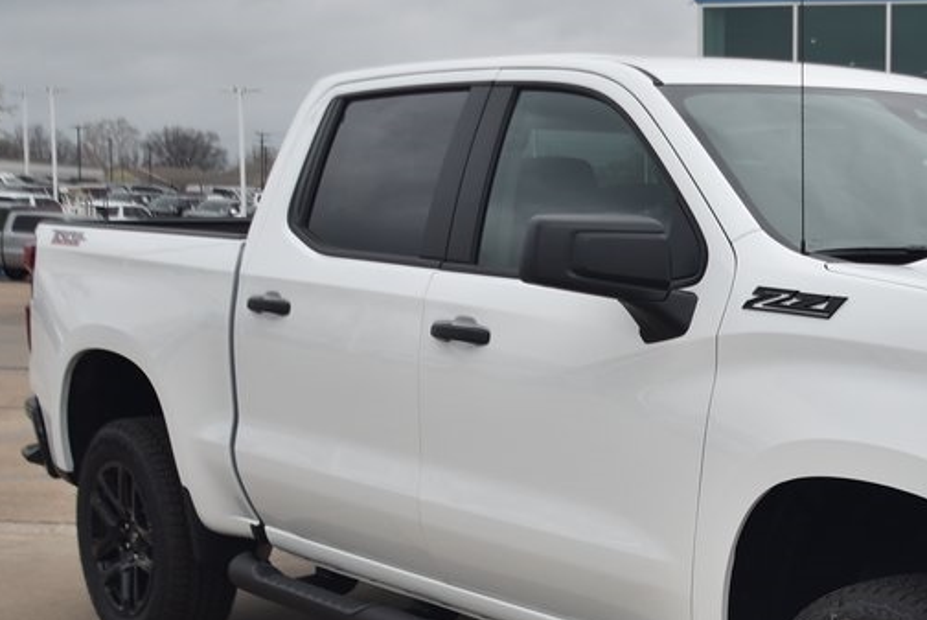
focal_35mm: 73
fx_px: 1881
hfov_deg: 26.7
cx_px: 840
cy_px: 464
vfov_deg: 18.6
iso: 100
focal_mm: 24
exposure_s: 1/400
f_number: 4.5
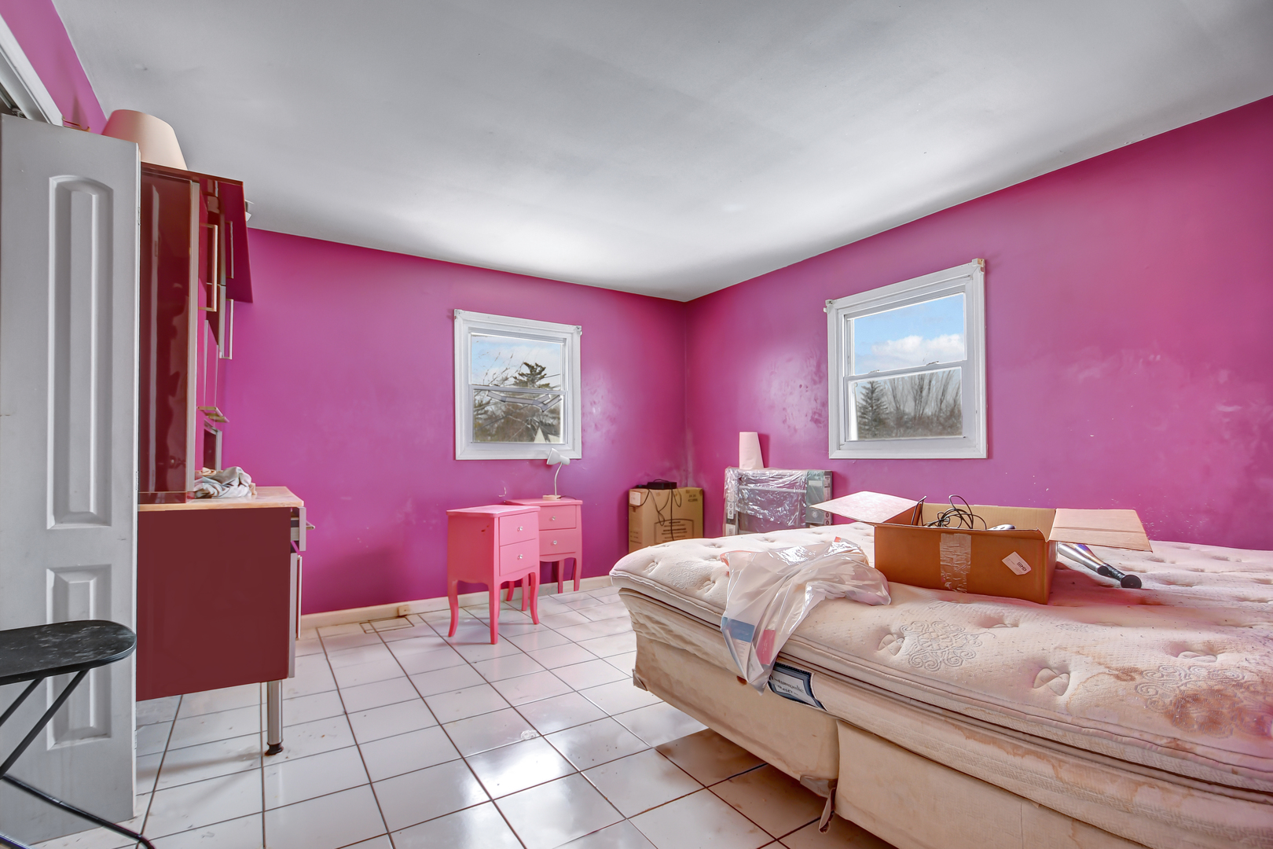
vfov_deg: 77.3
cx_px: 636
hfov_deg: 100.4
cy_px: 424
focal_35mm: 15
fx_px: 530
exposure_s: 1/80
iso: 200
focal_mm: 10
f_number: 3.5
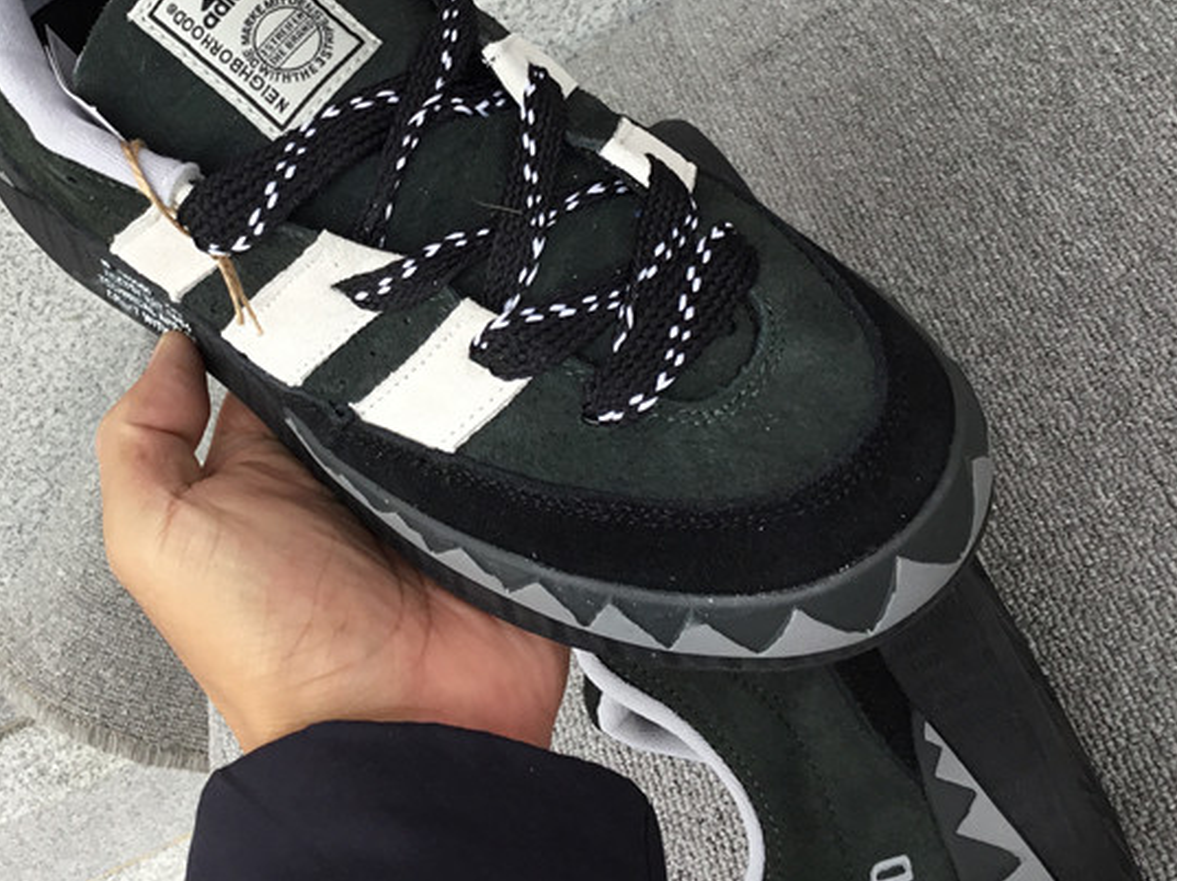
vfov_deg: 27.4
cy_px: 168
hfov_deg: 36.5
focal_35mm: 52
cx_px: 405
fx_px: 1767
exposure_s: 1/100
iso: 40
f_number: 2.4
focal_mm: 3.3
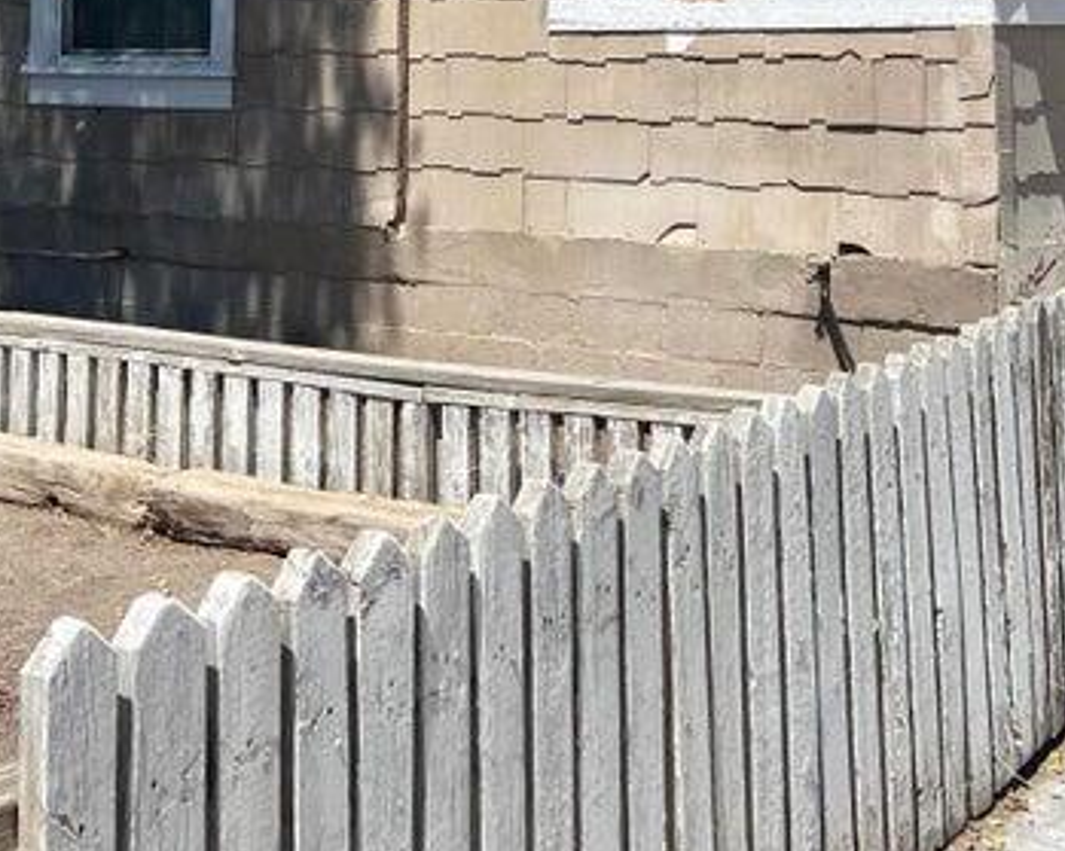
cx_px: 645
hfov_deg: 30.4
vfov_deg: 23.1
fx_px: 1954
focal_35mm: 62
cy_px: -95
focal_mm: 5.7
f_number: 1.5
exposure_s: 1/4444
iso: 50
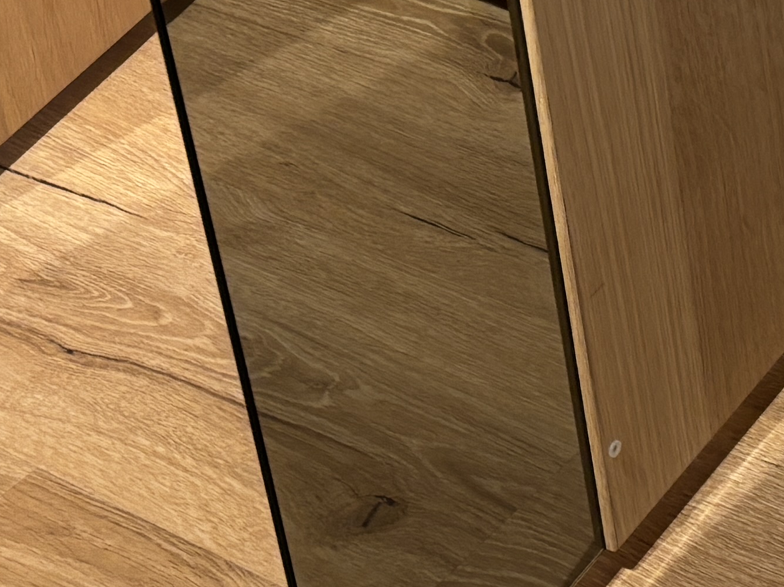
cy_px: -290
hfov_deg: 15.8
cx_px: 1280
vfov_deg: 12.7
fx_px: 2514
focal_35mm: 111
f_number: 1.6
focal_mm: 5.96
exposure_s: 1/50
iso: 125
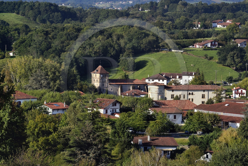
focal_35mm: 190
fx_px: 1309
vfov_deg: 7.2
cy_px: 83
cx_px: 124
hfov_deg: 10.8
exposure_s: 1/250
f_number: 10
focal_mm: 190
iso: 200
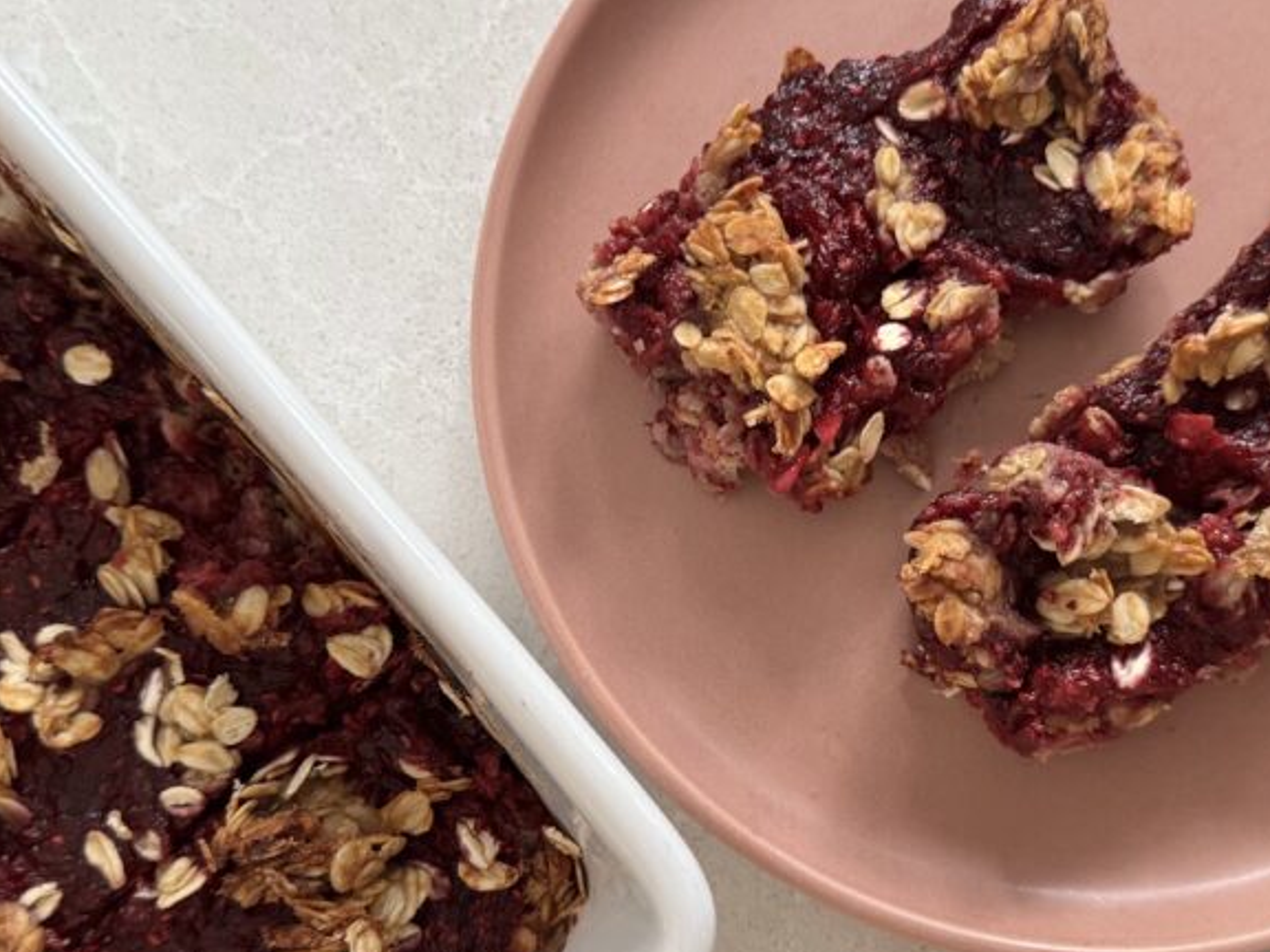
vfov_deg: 44.0
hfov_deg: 56.6
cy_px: 562
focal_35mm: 32
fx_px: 1174
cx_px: 734
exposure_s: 1/50
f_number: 1.78
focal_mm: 6.76
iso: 400
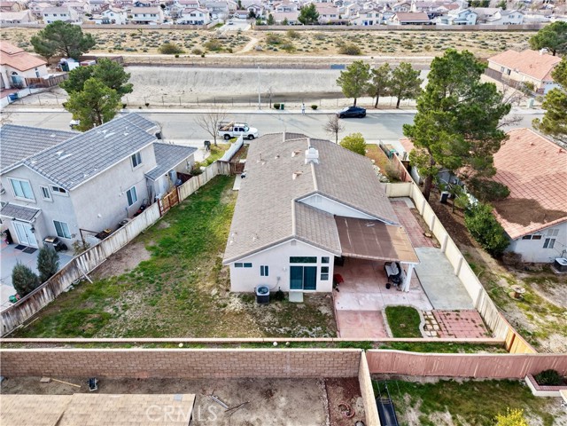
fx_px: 393
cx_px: 284
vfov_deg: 56.8
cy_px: 213
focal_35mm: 24
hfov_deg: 71.6
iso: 130
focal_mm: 8.67
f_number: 1.8
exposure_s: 1/125
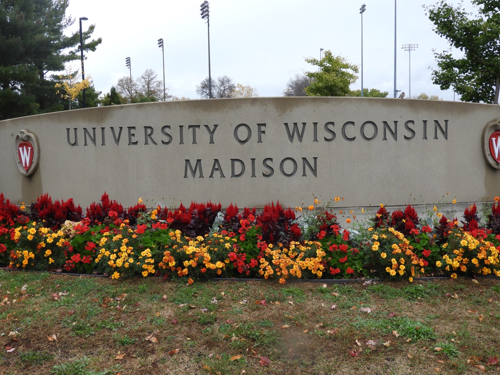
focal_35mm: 40
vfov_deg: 36.0
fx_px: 578
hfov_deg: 46.8
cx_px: 250
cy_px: 188
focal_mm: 7.2
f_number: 3.8
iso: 100
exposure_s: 1/80
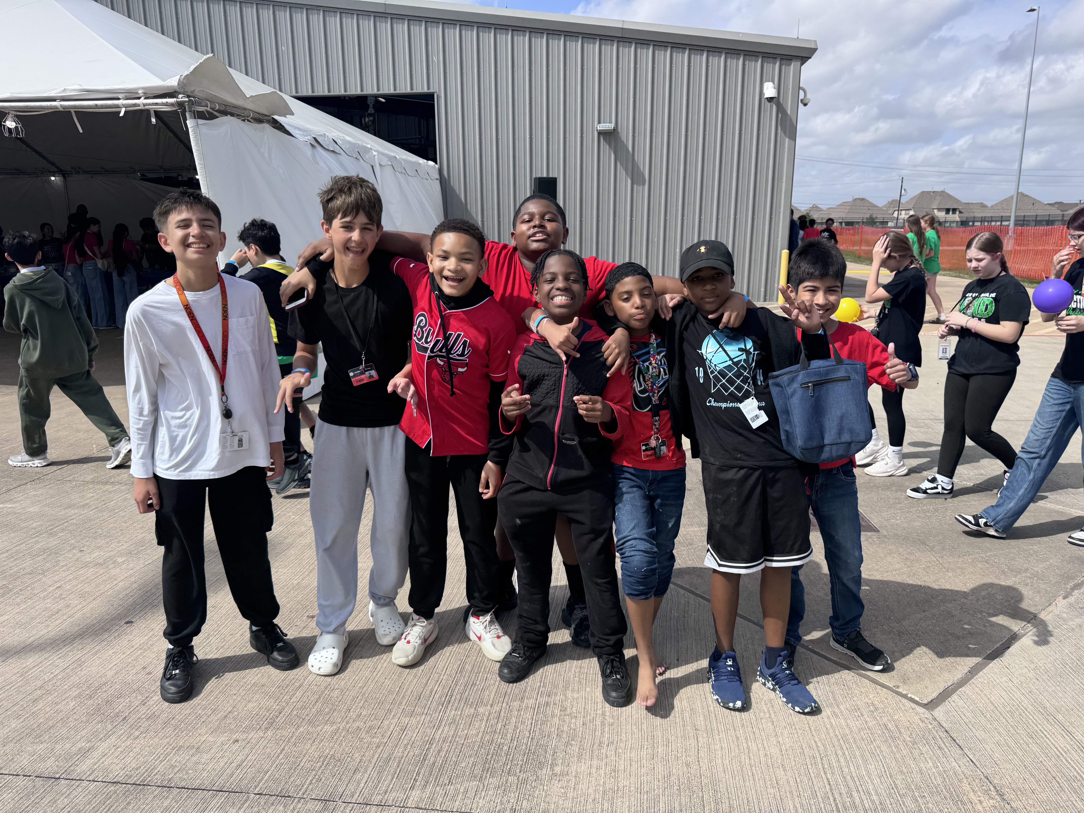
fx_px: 752
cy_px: 406
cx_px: 542
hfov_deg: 71.6
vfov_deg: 56.8
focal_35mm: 24
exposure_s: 1/4310
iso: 80
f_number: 1.78
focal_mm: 6.76
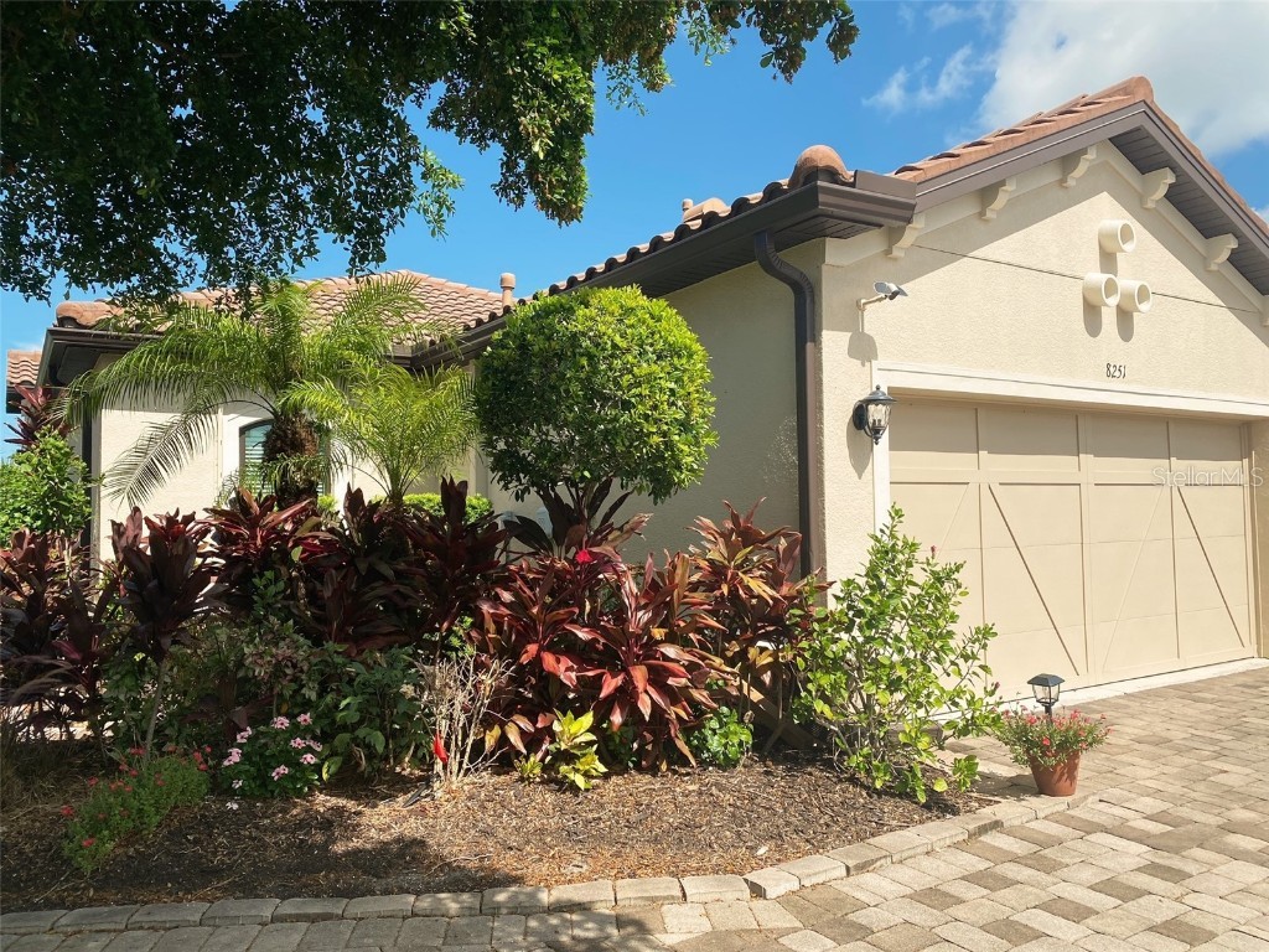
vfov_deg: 53.1
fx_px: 953
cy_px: 476
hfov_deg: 67.3
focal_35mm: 26
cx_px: 634
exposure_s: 1/2625
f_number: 1.8
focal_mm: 4.25
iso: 32
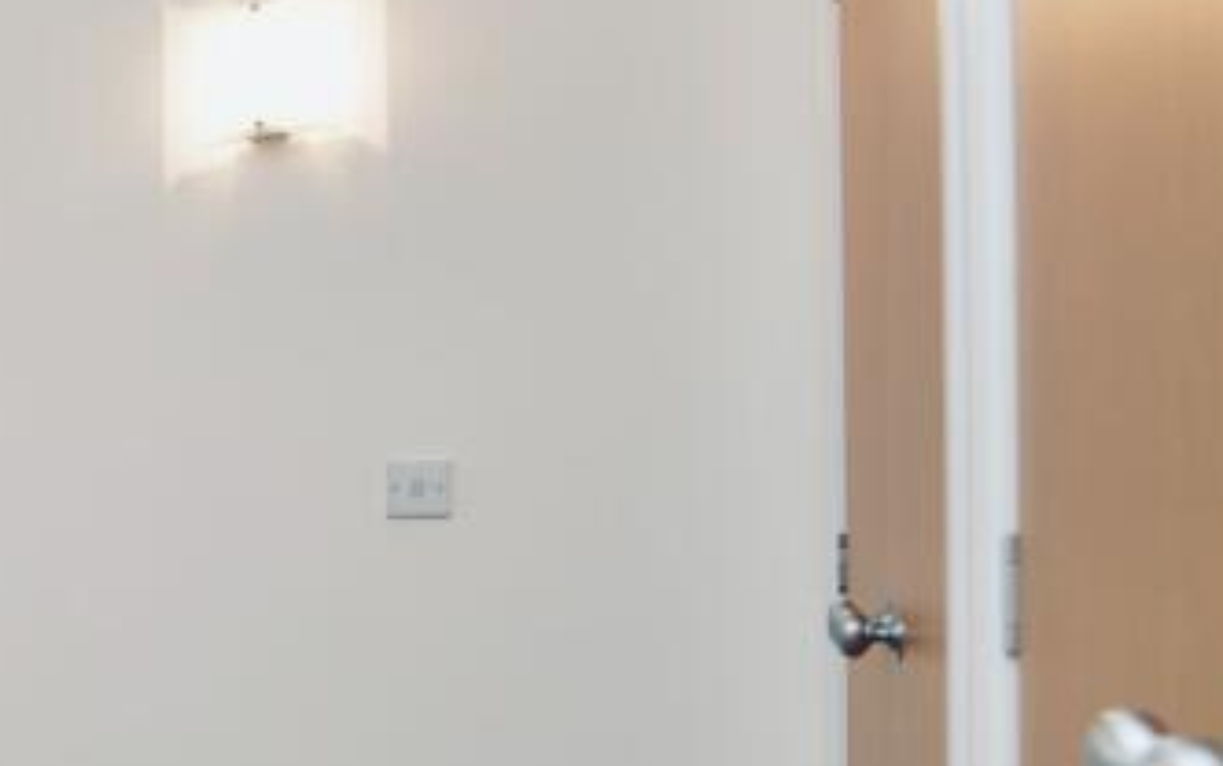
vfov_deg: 29.0
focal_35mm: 44
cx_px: -556
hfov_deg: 29.7
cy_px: 517
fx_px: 1468
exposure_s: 1/160
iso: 400
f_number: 4
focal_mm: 14
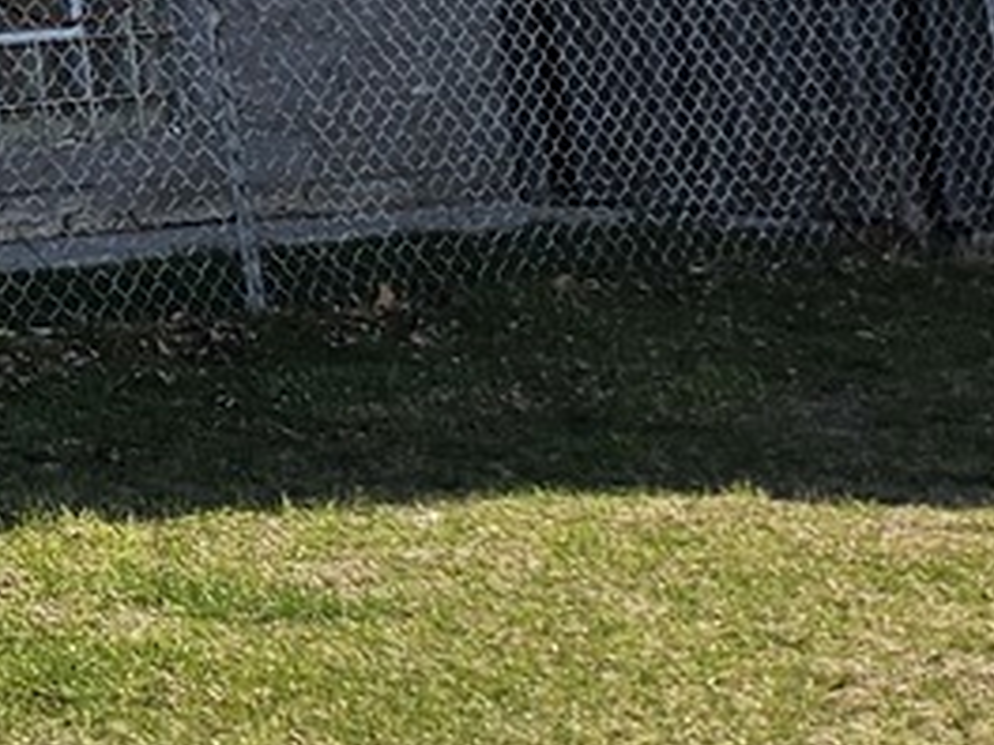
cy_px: -692
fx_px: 3762
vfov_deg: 10.5
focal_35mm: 131
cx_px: -1035
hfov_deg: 13.0
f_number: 1.8
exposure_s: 1/2723
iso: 50
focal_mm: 5
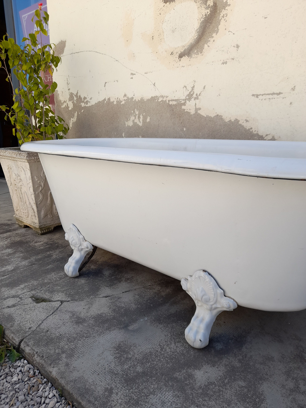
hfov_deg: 54.9
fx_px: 295
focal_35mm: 25
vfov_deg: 69.4
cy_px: 204
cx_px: 153
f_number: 2
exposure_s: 1/228
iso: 20
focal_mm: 4.6
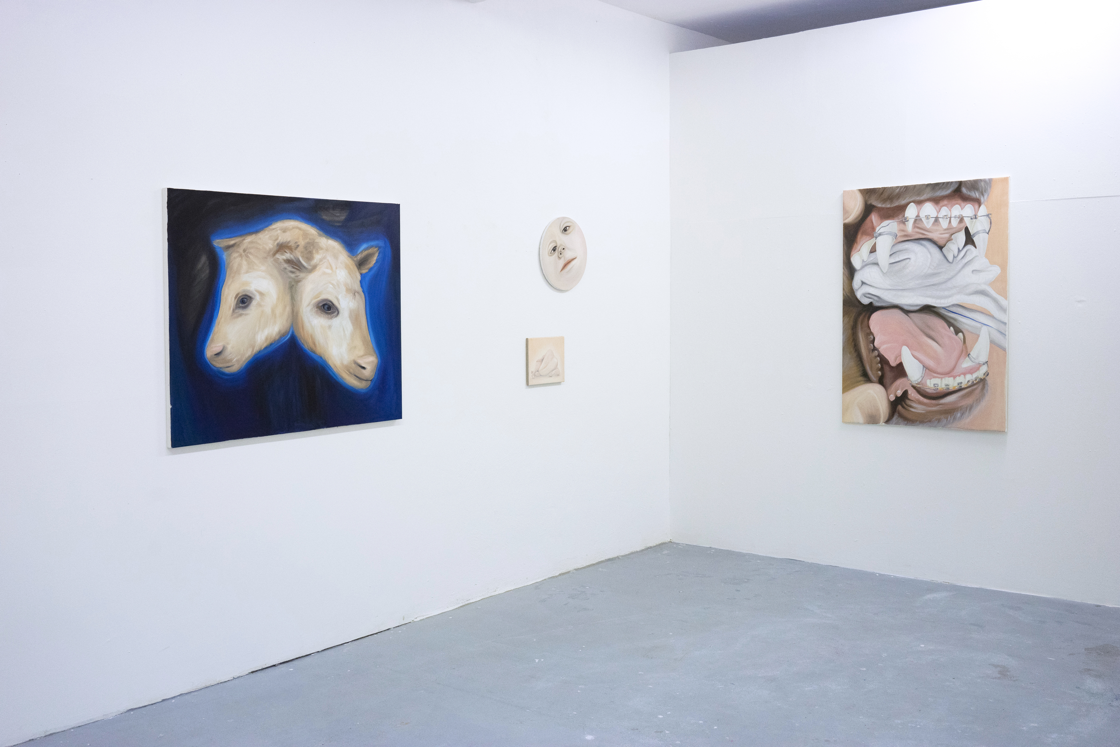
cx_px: 560
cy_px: 374
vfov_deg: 37.9
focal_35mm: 35
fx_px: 1089
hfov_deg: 54.4
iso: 1250
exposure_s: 1/160
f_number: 6.3
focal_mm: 35
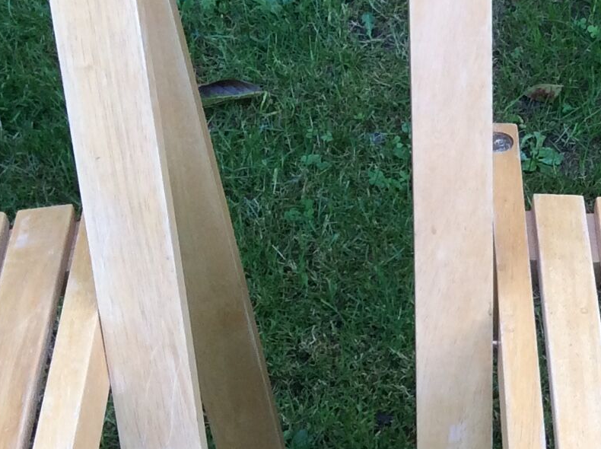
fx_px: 1820
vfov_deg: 14.0
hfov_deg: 18.0
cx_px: 673
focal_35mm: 105
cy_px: 279
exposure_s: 1/100
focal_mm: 3.3
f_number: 2.4
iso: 40
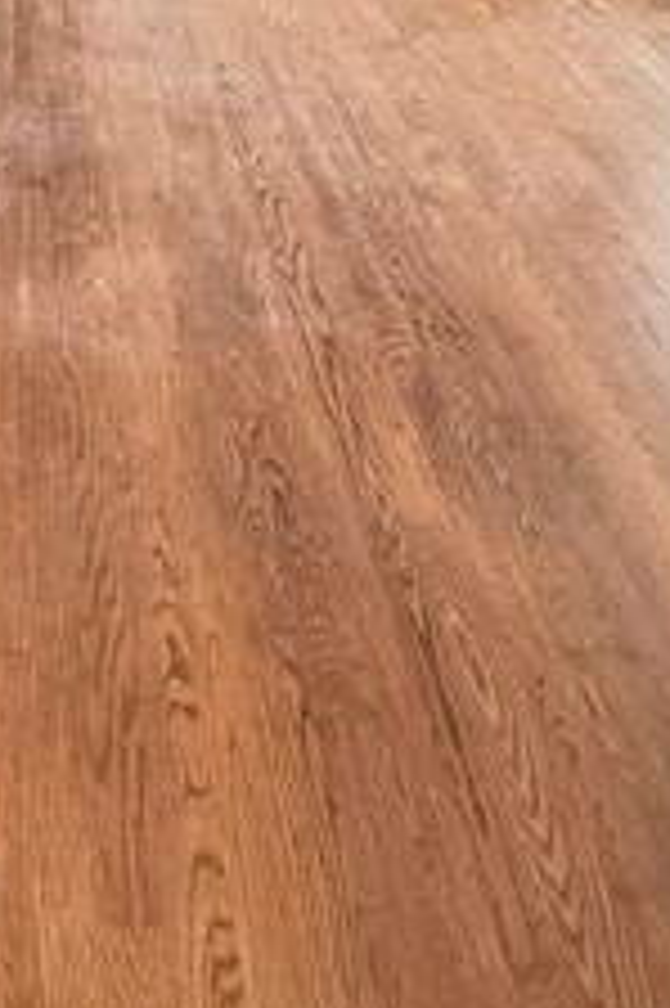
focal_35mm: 50
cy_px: -225
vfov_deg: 32.3
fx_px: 1398
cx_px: 9
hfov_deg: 25.7
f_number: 2.2
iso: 640
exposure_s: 1/60
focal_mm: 2.22
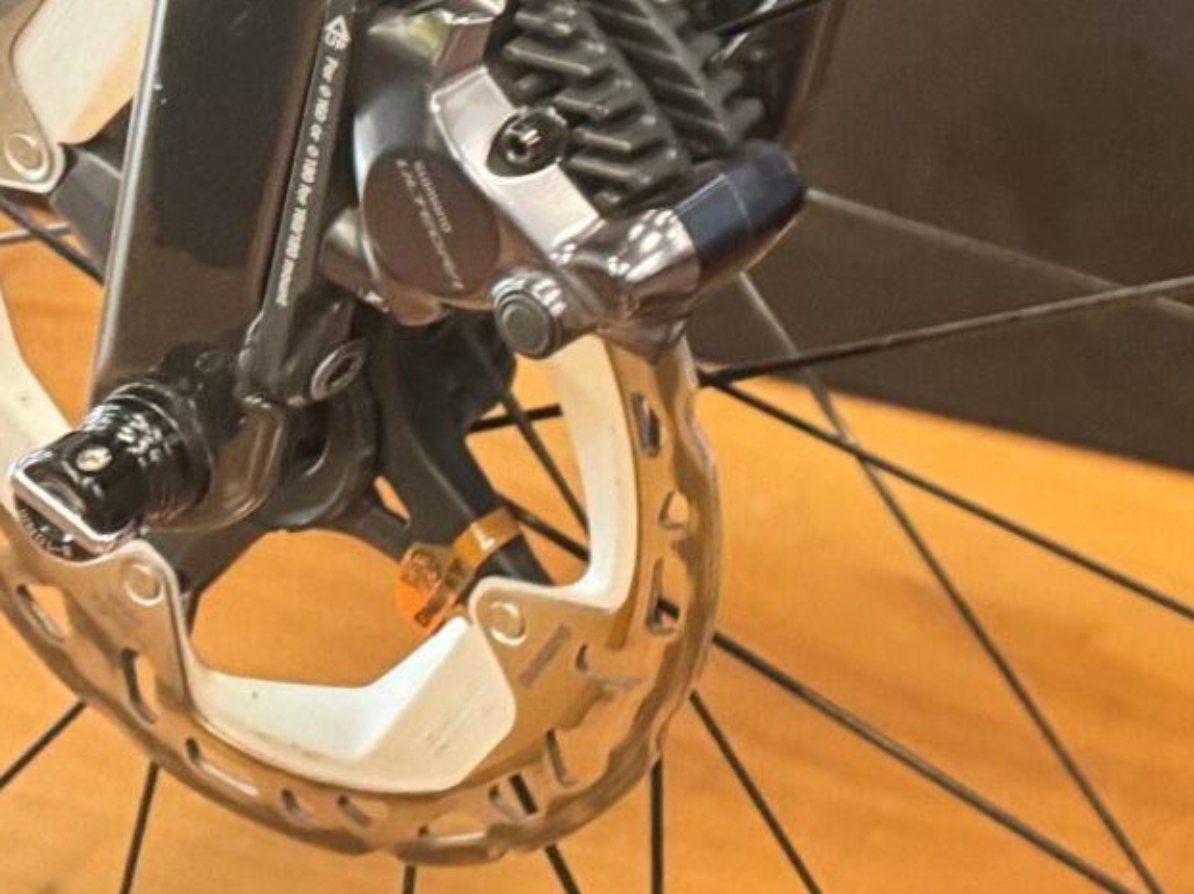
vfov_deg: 13.5
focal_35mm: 99
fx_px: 3413
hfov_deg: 15.7
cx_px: 2378
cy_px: -659
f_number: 1.78
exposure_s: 1/50
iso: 400
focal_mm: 6.76
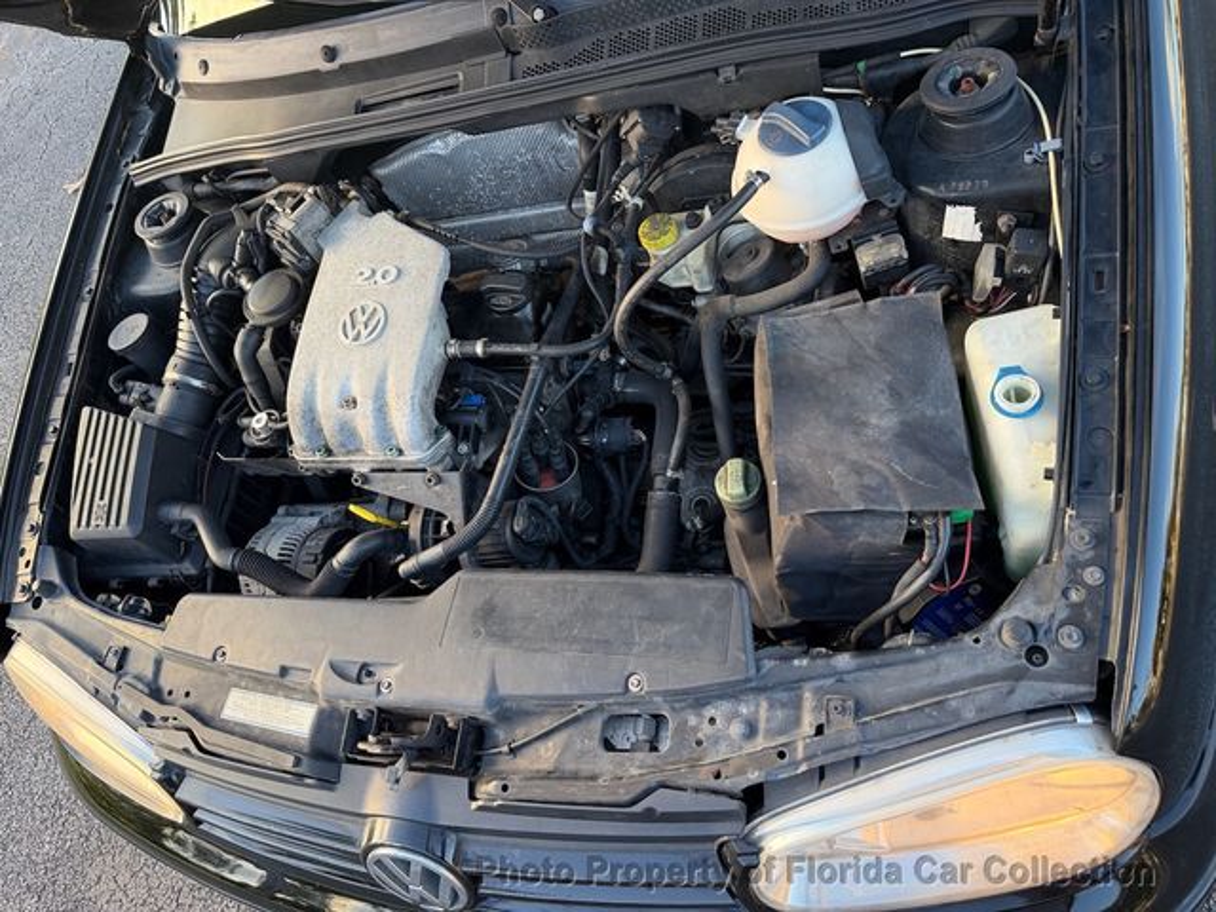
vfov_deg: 56.8
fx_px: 843
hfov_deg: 71.6
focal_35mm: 24
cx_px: 608
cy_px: 456
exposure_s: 1/219
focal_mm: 6.76
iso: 160
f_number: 1.78
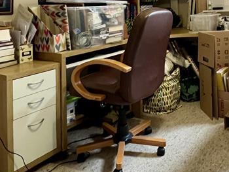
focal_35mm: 38
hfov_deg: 46.7
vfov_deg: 34.6
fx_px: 252
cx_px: 178
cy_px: 3
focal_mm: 1.57
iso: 500
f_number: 1.8
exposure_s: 1/60
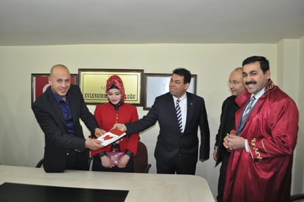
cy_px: 101
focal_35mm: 27
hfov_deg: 67.4
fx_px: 228
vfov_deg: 47.9
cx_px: 152
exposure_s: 1/60
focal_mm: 18
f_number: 3.5
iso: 800
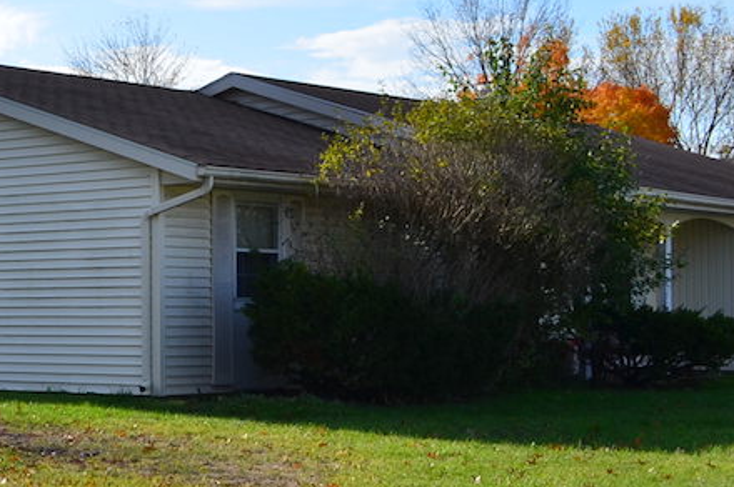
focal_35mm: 96
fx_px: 1954
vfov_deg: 14.2
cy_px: 300
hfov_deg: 19.0
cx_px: -320
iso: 200
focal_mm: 22
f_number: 10
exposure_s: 1/250
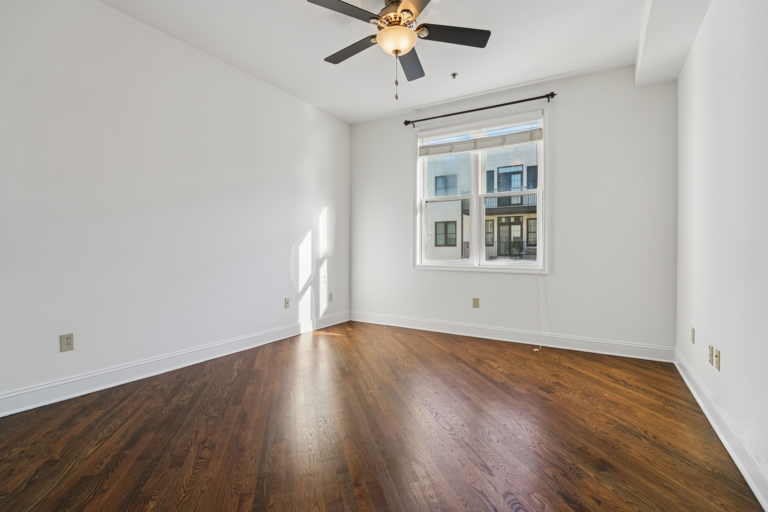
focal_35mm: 16
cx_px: 384
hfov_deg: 96.7
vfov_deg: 73.7
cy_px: 256
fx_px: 341
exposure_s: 1/60
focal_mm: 16
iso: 400
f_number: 8
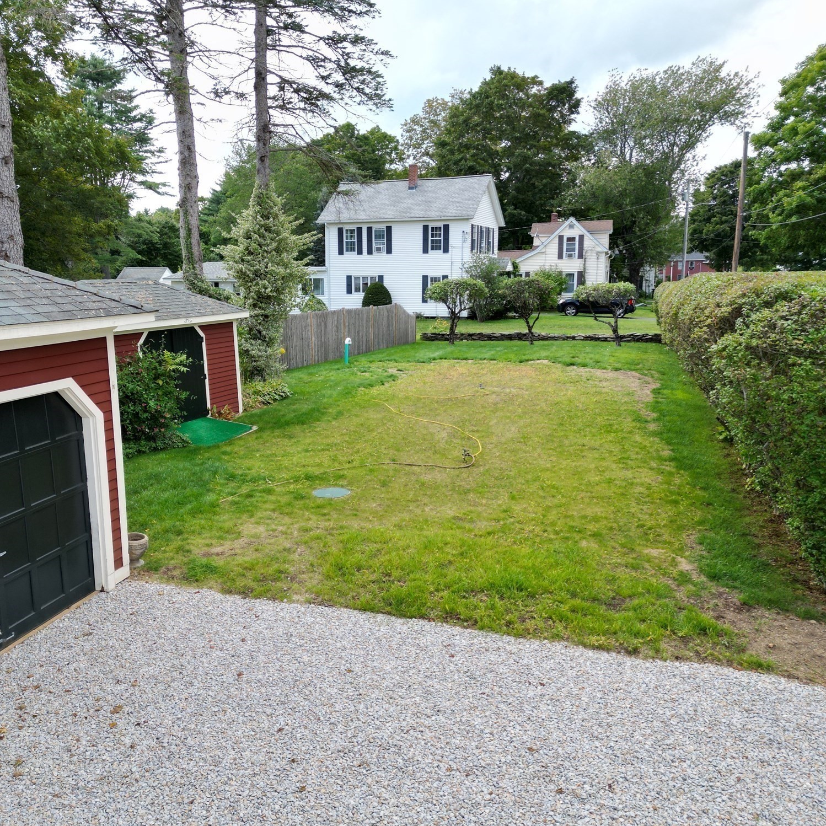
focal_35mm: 29
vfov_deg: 55.6
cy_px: 420
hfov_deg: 55.6
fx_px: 783
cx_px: 379
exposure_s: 1/1000
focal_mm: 6.72
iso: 120
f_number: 1.7
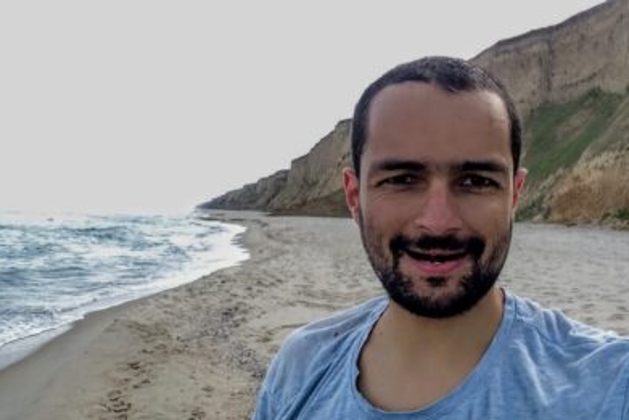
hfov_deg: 57.2
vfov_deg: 40.0
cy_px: 190
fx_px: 577
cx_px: 320
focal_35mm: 33
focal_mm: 2.15
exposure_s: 1/534
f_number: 2.4
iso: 50
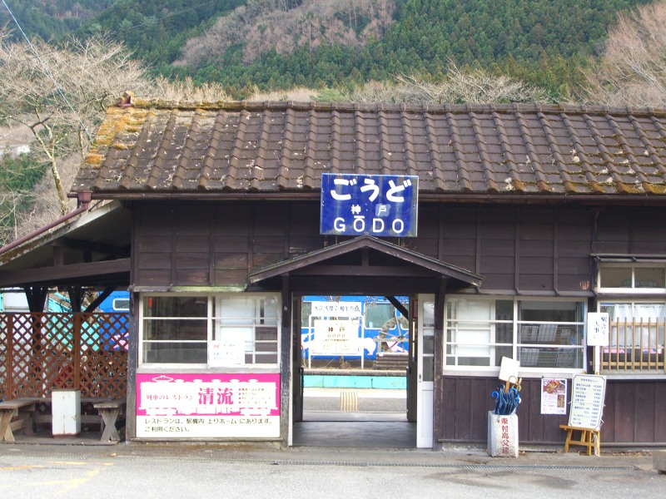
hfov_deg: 28.6
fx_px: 1308
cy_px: 250
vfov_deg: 21.6
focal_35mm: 68
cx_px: 333
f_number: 4
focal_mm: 14.2
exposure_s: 1/30
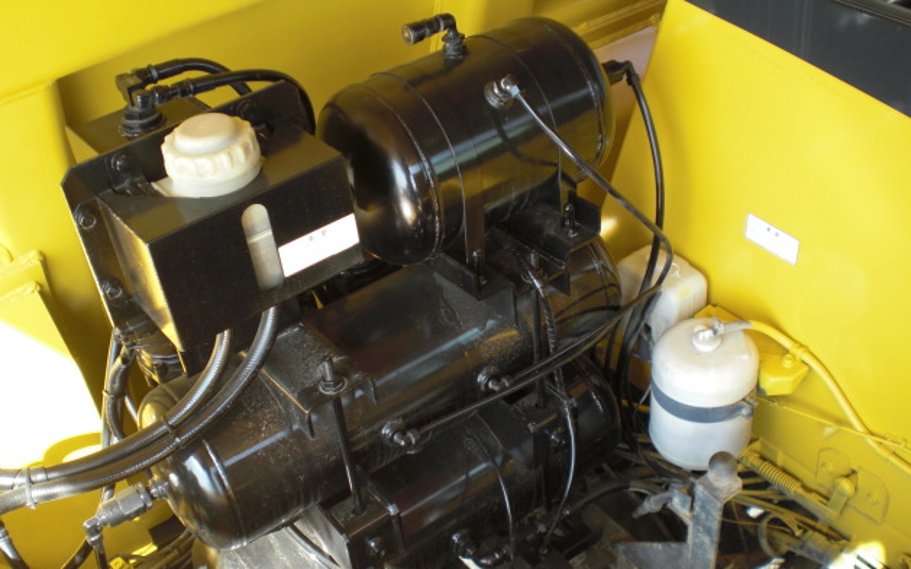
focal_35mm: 41
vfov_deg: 31.2
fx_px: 1018
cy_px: 342
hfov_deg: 48.2
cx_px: 449
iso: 100
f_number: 3.1
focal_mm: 6.3
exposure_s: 1/125
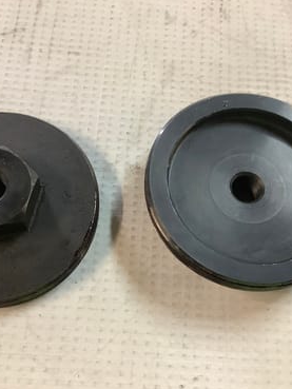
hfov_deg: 34.3
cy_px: 194
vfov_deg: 44.8
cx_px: 132
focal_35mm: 42
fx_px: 472
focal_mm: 3.3
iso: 250
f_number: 2.4
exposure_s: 1/50
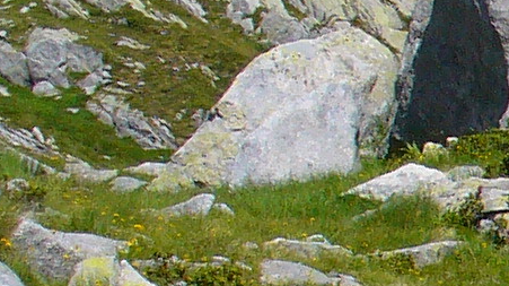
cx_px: 1339
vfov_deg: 5.2
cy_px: 483
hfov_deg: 8.4
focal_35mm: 229
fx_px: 3089
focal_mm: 6.1
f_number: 5.6
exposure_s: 1/400
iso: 80
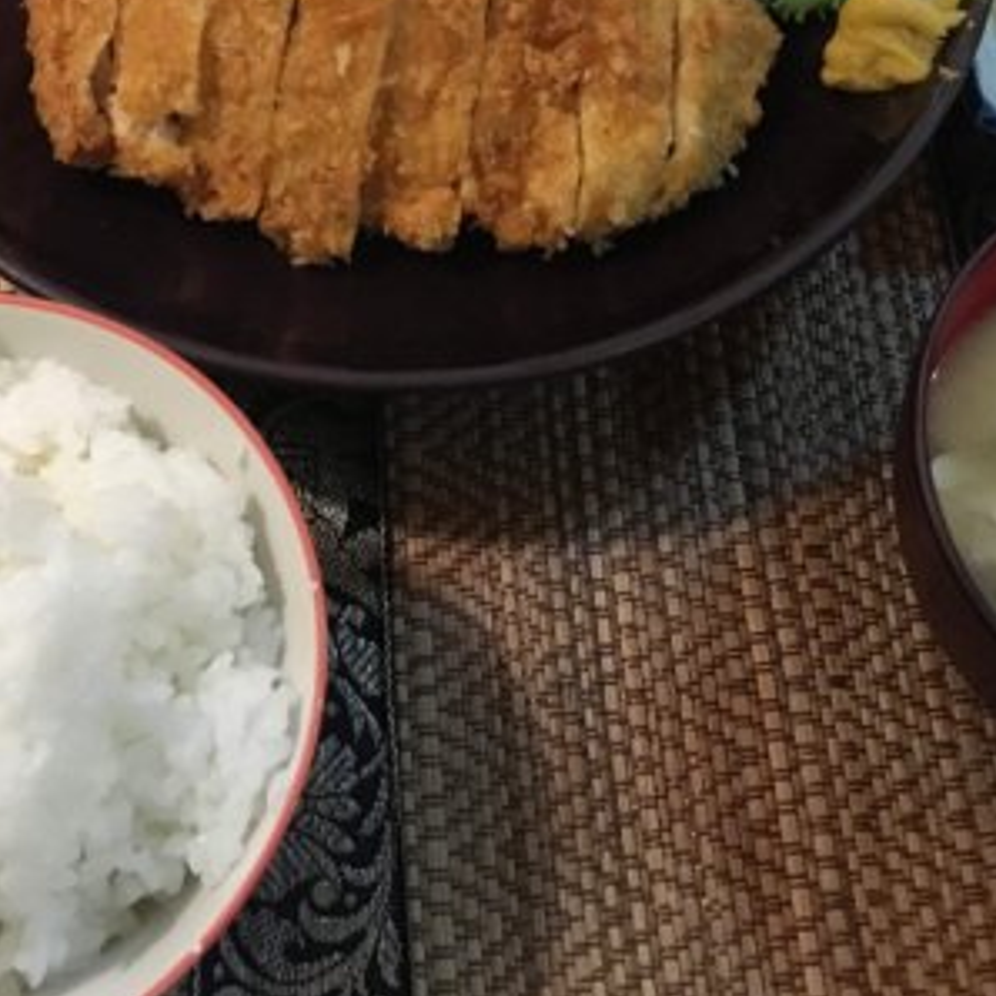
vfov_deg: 30.7
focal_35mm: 55
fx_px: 1790
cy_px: 271
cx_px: 475
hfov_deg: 31.1
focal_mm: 4.15
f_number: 2.2
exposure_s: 1/17
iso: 250
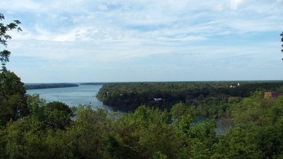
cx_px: 142
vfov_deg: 37.7
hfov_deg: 62.6
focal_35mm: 31
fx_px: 233
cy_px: 96
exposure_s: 1/800
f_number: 6.3
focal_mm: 6
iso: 100
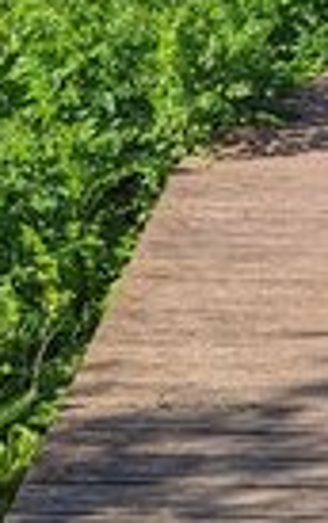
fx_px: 1882
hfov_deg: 9.8
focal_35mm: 132
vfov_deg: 15.3
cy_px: -94
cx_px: 439
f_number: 1.85
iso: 44
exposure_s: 1/960
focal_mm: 6.81
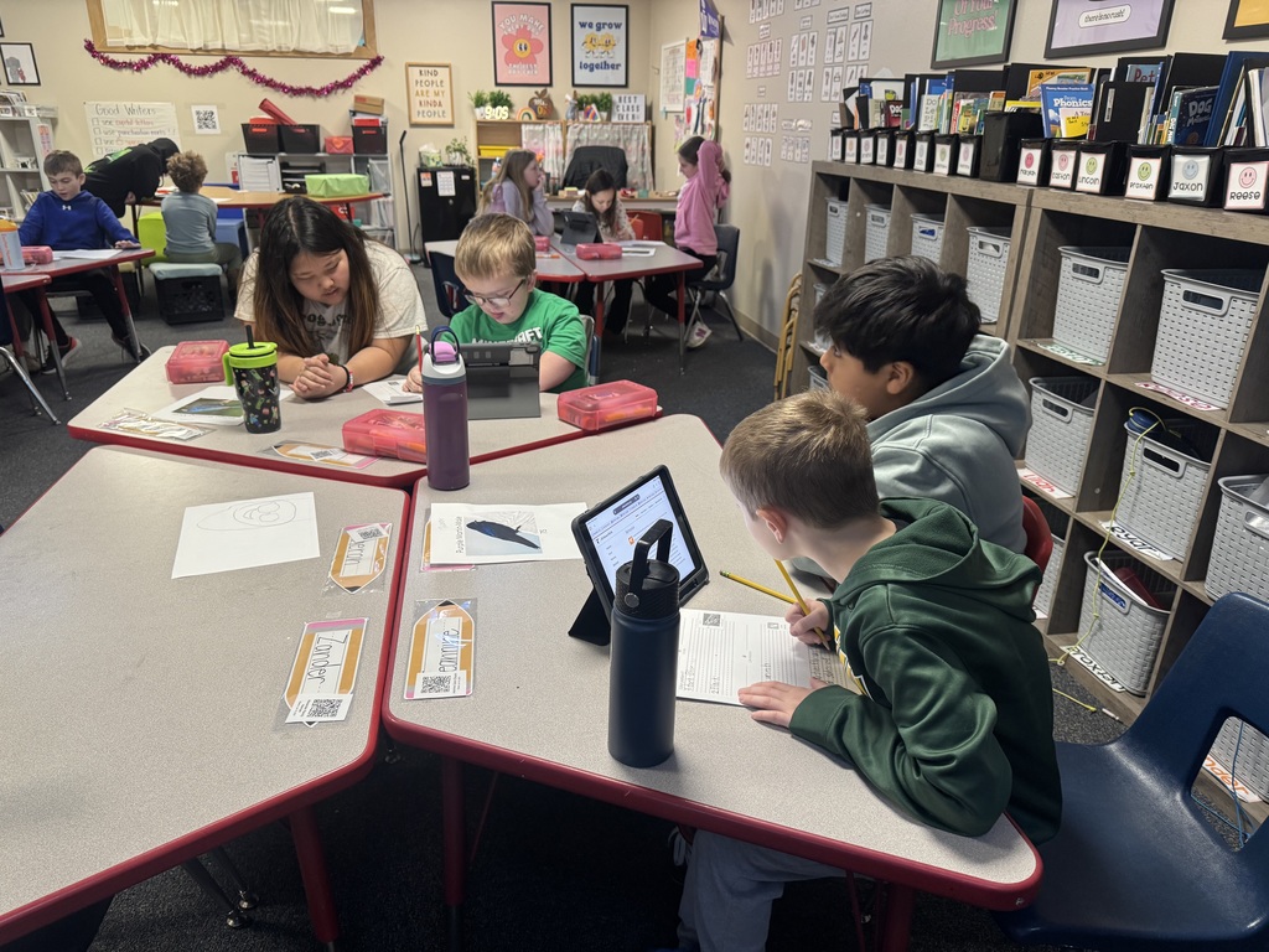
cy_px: 476
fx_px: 880
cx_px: 634
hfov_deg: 71.6
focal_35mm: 24
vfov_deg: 56.8
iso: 200
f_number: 1.78
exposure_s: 1/76
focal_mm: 6.76
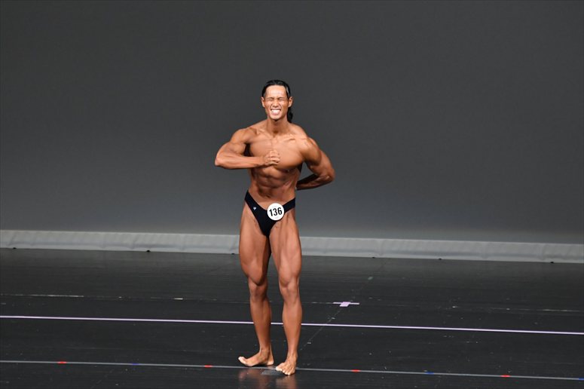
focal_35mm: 300
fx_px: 4864
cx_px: 292
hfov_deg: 6.9
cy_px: 194
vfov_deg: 4.6
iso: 4000
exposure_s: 1/400
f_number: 5.6
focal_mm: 200
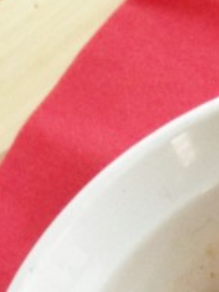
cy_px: 691
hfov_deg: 8.0
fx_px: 1436
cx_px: 556
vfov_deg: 10.2
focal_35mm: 170
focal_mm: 4.12
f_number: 2.4
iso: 160
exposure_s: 1/20
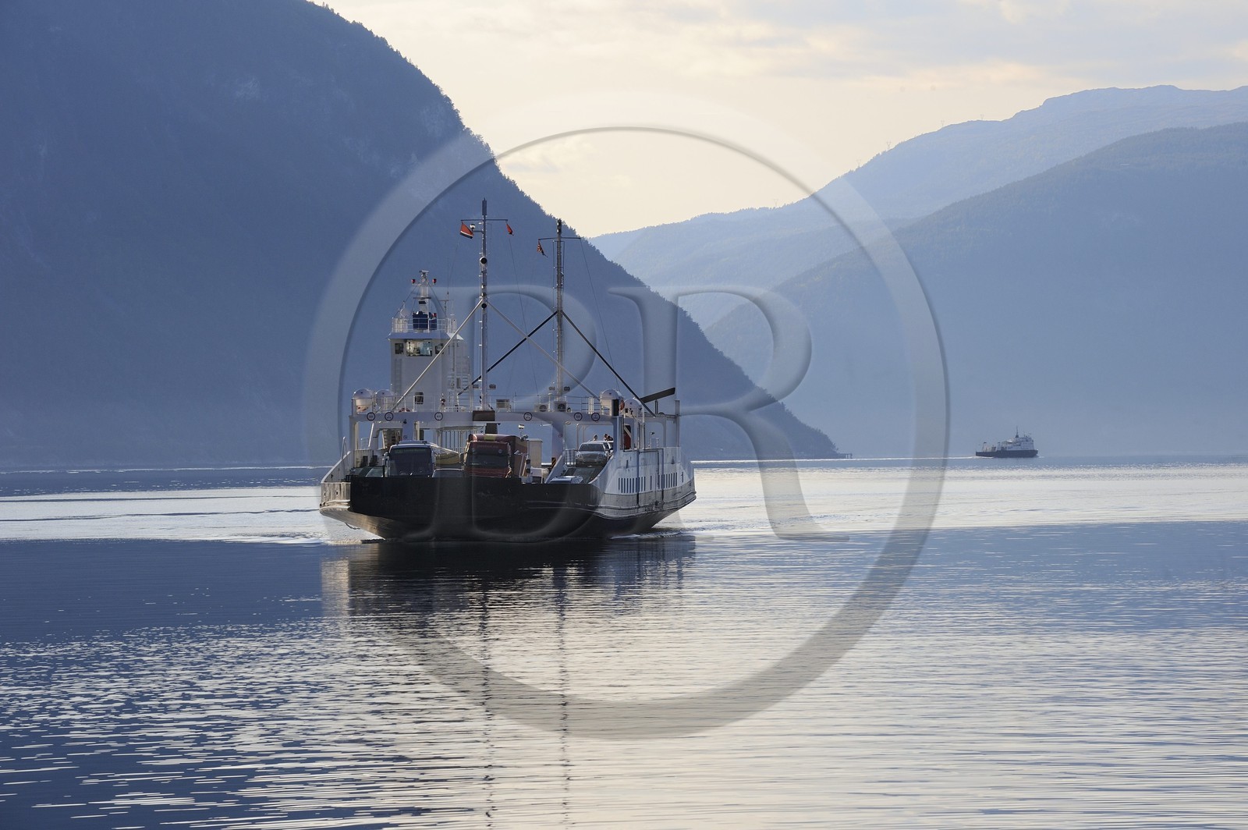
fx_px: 6927
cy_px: 415
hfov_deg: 10.3
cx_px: 624
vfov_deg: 6.9
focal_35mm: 200
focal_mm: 200
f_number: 11
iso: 200
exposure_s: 1/320
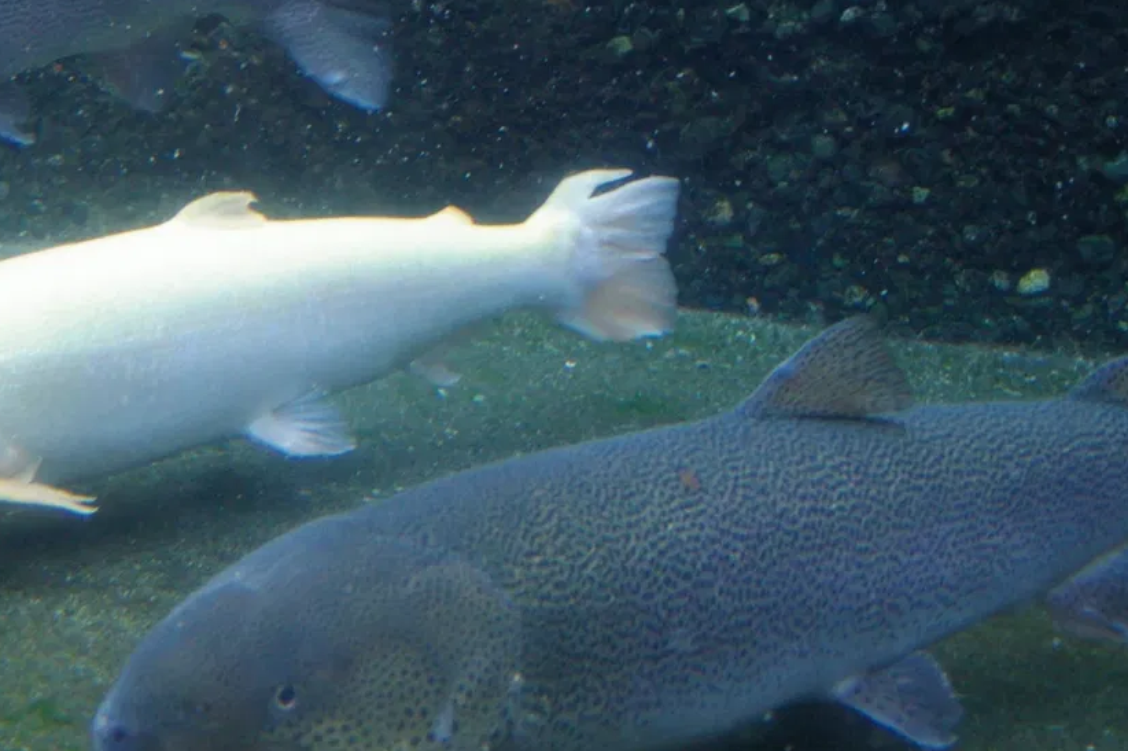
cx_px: 119
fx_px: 2285
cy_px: 297
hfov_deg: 26.8
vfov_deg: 18.6
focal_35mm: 73
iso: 800
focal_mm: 25
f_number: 5.6
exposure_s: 1/90
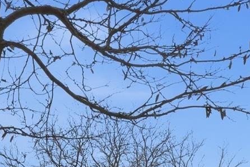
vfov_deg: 13.9
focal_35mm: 84
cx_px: 136
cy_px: 331
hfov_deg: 24.2
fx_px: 584
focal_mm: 10
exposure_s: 1/60
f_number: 16
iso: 50
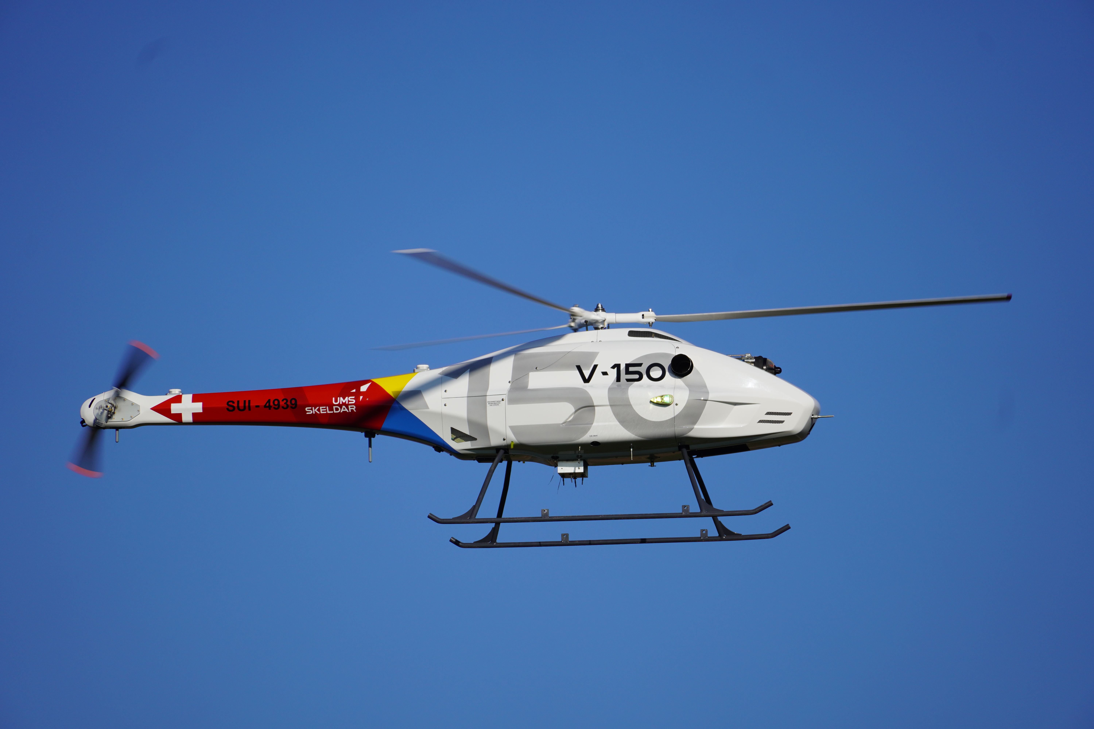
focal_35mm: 525
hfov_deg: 3.9
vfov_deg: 2.6
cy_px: 364
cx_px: 547
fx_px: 15953
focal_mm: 350
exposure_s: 1/1000
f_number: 6.3
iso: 100
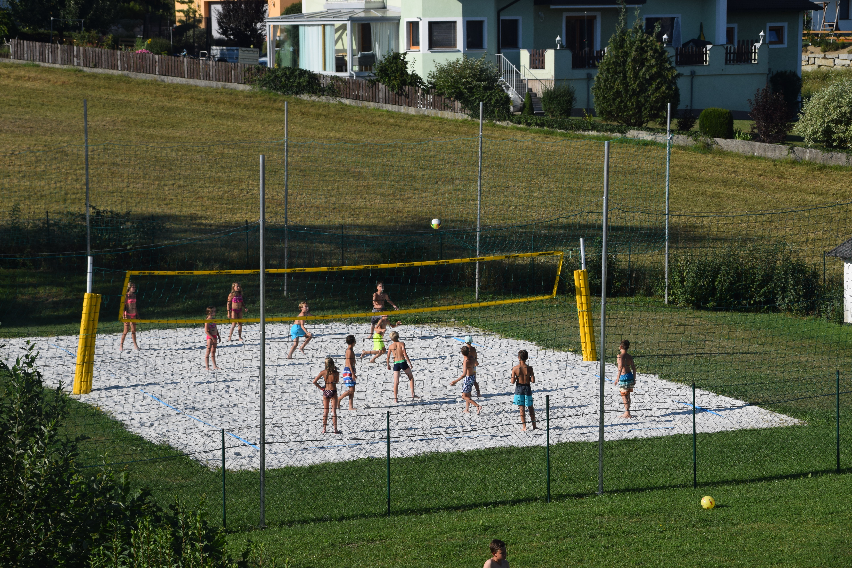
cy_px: 284
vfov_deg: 13.0
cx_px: 426
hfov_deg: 19.5
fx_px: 2485
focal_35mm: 105
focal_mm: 70
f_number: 10
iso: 200
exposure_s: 1/400
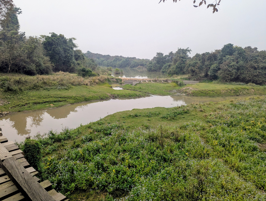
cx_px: 133
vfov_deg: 56.9
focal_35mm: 24
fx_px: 185
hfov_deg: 71.5
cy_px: 100
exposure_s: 1/370
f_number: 1.85
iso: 45
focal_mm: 6.81
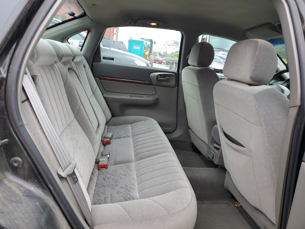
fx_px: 229
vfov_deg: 53.1
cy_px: 114
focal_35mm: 26
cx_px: 152
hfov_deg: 67.3
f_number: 1.5
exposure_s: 1/227
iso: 50
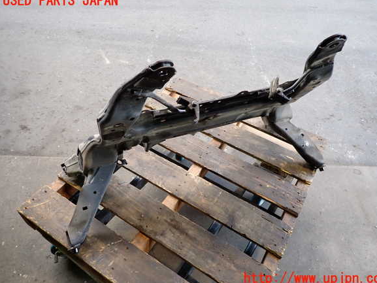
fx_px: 283
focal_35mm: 26
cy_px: 140
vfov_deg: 53.1
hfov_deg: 67.3
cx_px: 195
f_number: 2
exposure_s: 1/50
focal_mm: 4.5
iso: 200
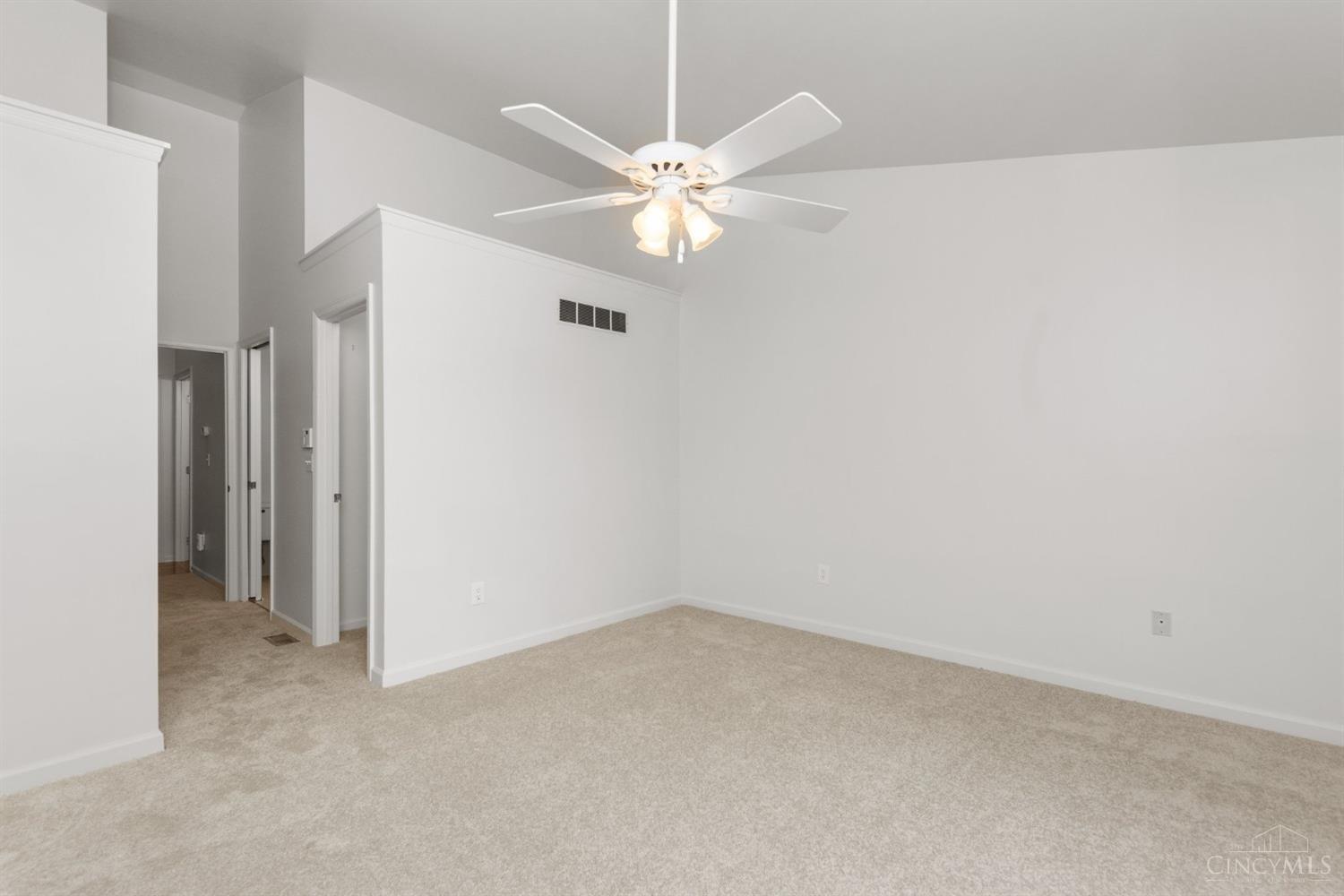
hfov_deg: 96.7
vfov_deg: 73.7
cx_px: 672
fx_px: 597
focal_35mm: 16
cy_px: 448
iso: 500
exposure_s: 1/160
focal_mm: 16
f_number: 5
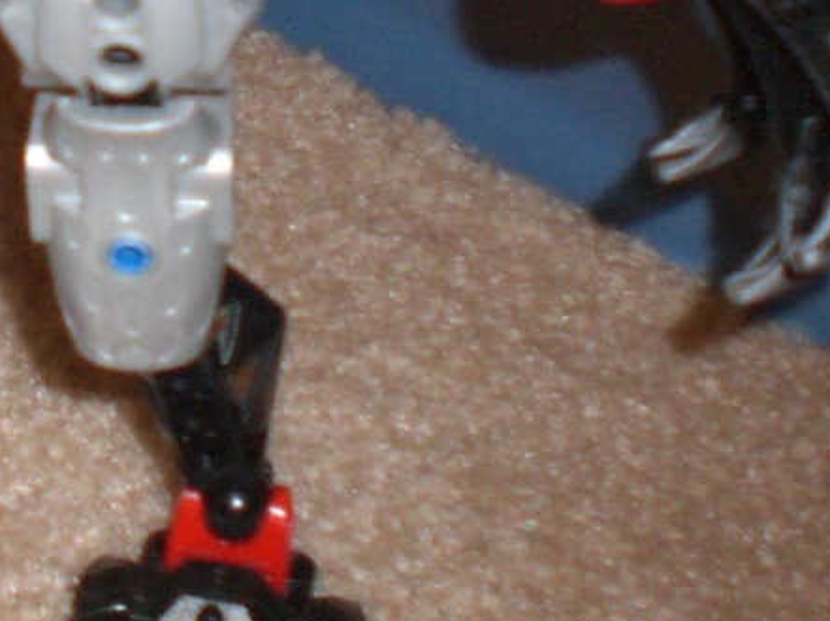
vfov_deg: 10.5
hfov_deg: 13.9
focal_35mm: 138
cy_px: -226
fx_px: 3306
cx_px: -122
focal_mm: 6.3
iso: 200
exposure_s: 1/60
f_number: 3.1
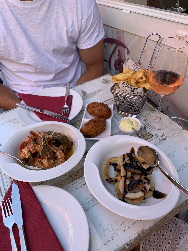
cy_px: 126
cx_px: 94
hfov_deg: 53.1
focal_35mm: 26
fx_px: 188
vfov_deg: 67.3
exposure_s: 1/321
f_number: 1.8
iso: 25
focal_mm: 4.25
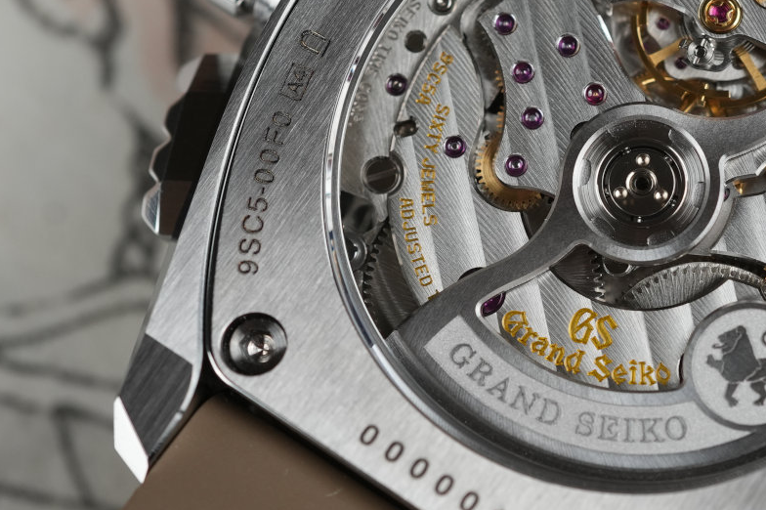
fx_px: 2850
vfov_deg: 10.2
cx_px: 670
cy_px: 195
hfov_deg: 15.2
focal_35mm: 134
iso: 500
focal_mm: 50
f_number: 5
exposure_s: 1/100
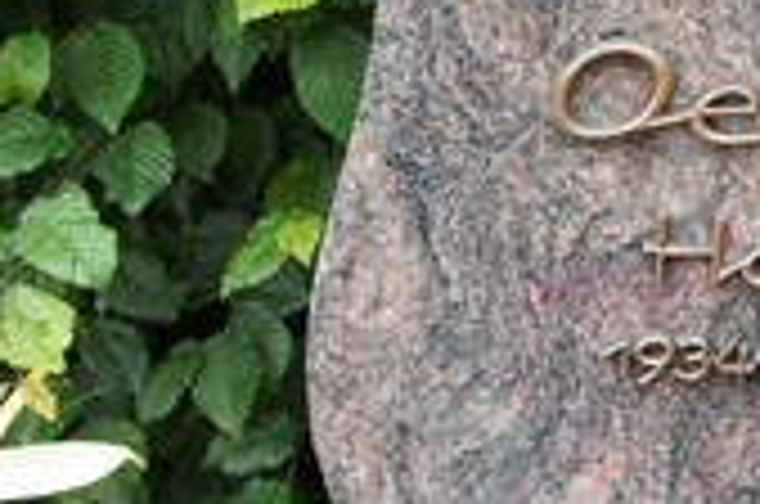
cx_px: 845
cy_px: 158
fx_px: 2065
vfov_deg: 13.9
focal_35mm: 98
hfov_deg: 19.9
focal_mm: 24
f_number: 5.6
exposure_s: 1/250
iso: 640
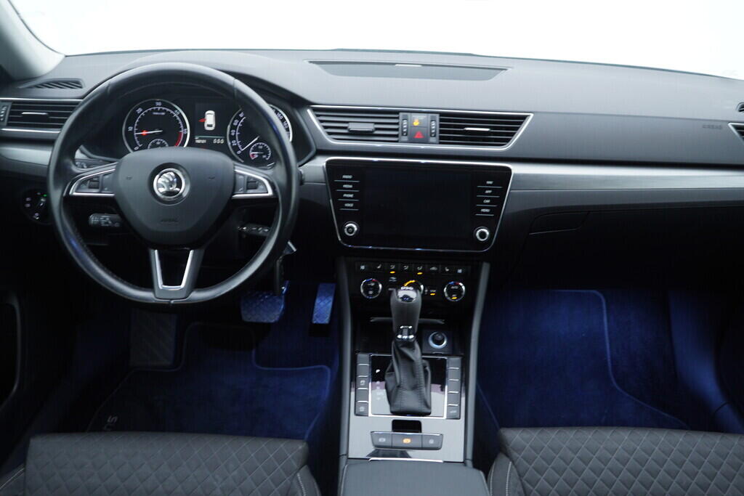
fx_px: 744
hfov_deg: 53.1
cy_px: 248
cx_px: 372
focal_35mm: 36
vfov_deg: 36.9
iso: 160
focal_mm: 24
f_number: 2.8
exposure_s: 1/40
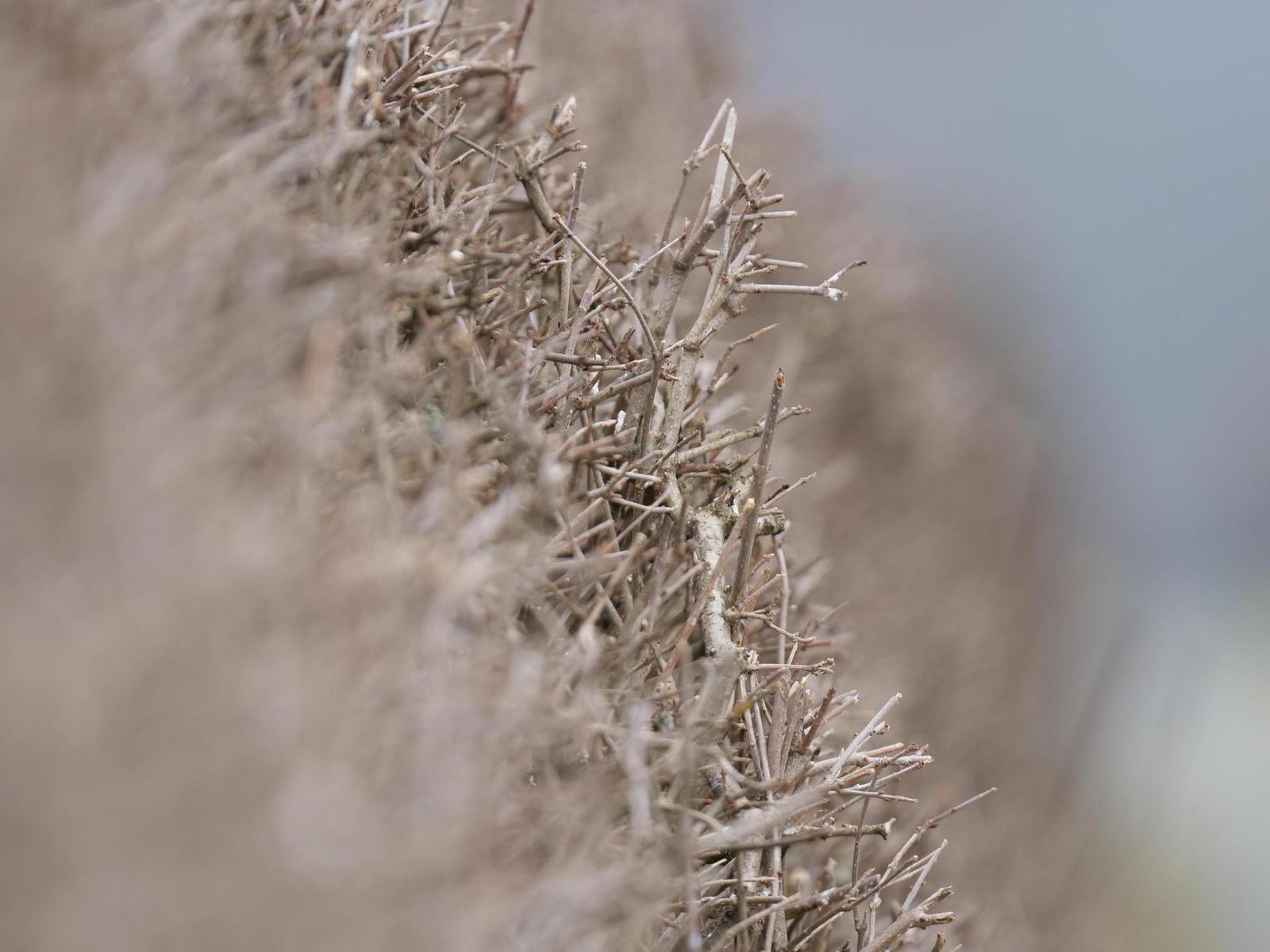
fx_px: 20545
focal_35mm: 560
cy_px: 476
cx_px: 635
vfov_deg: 2.7
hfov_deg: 3.5
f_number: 4
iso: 320
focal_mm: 280
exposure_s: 1/250
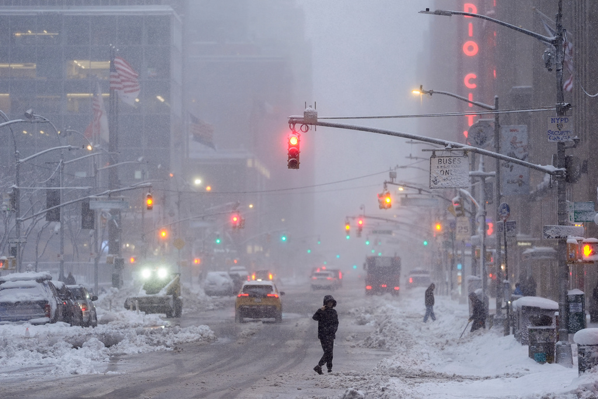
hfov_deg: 10.3
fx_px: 3322
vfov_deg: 6.9
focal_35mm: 200
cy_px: 200
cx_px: 299
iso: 800
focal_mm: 200
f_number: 2.8
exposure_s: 1/500
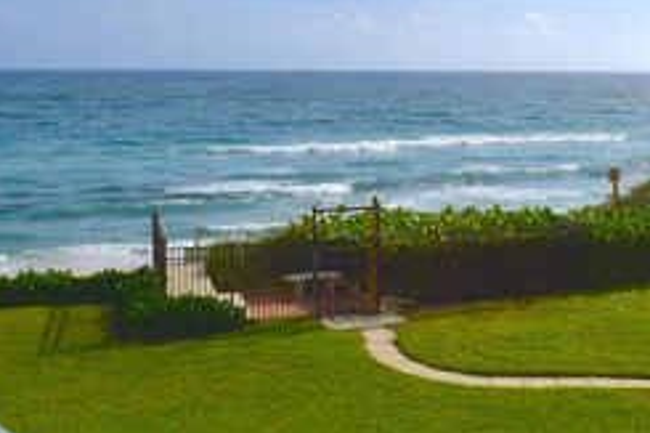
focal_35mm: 55
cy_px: 94
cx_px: 552
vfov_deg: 24.2
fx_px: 992
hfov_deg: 34.7
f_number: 13
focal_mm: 18
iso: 200
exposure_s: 1/800
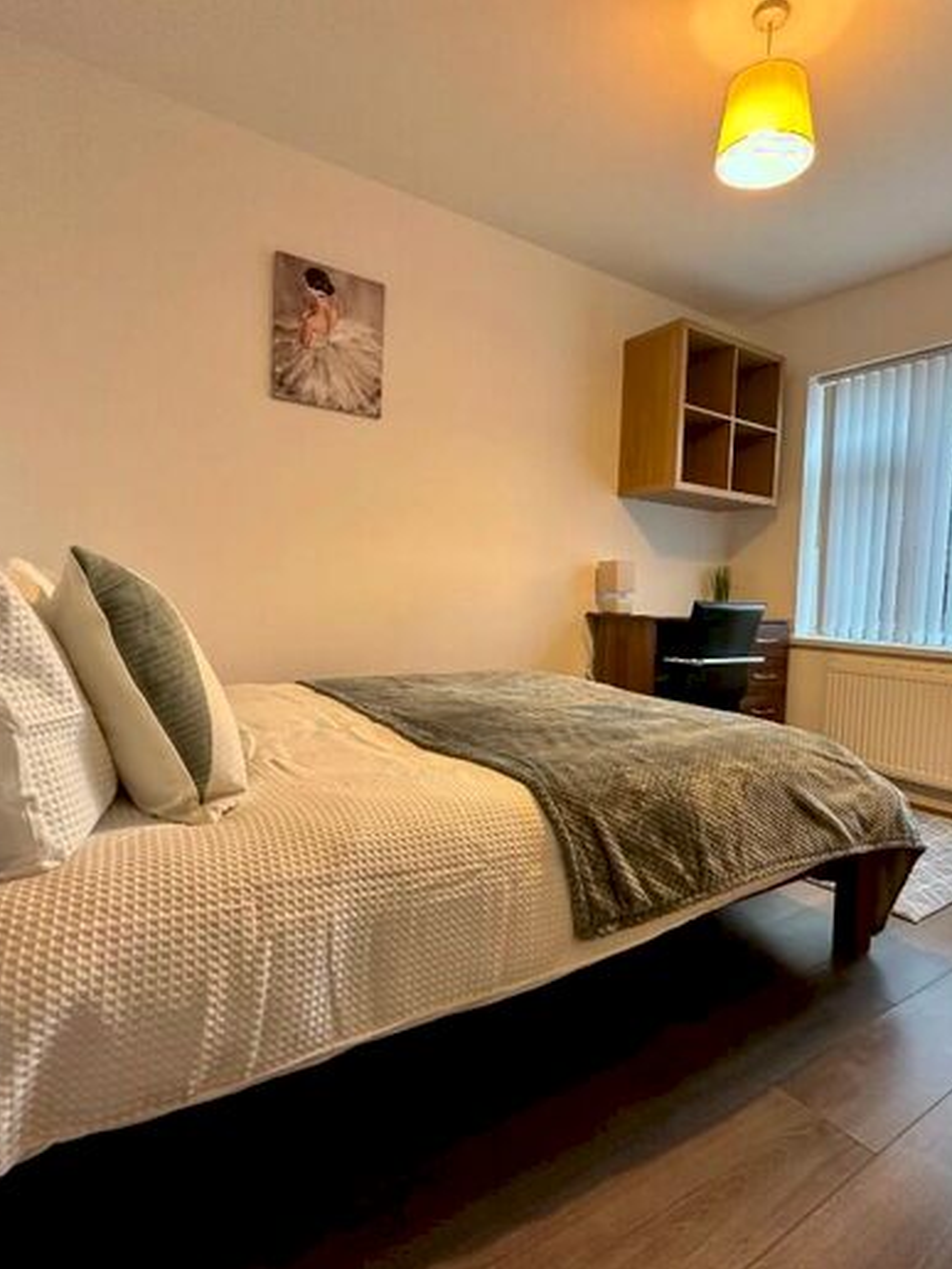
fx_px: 697
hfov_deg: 68.3
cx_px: 546
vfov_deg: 84.7
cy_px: 641
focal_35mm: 19
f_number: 2.2
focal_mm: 2.22
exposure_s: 1/50
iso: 250
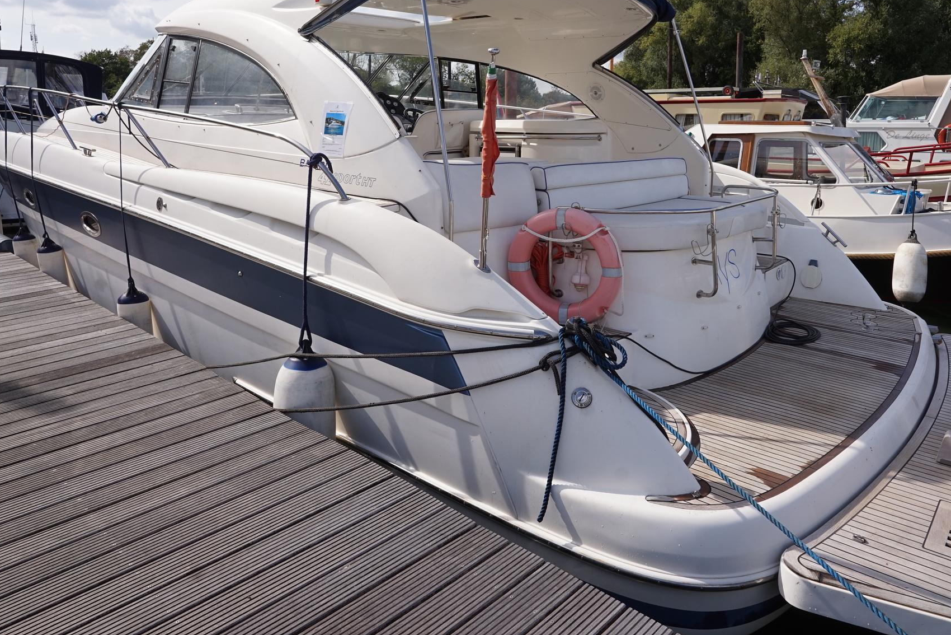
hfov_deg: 71.2
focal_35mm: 25
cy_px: 235
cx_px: 531
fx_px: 660
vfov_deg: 50.7
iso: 100
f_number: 9
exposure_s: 1/200
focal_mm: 17
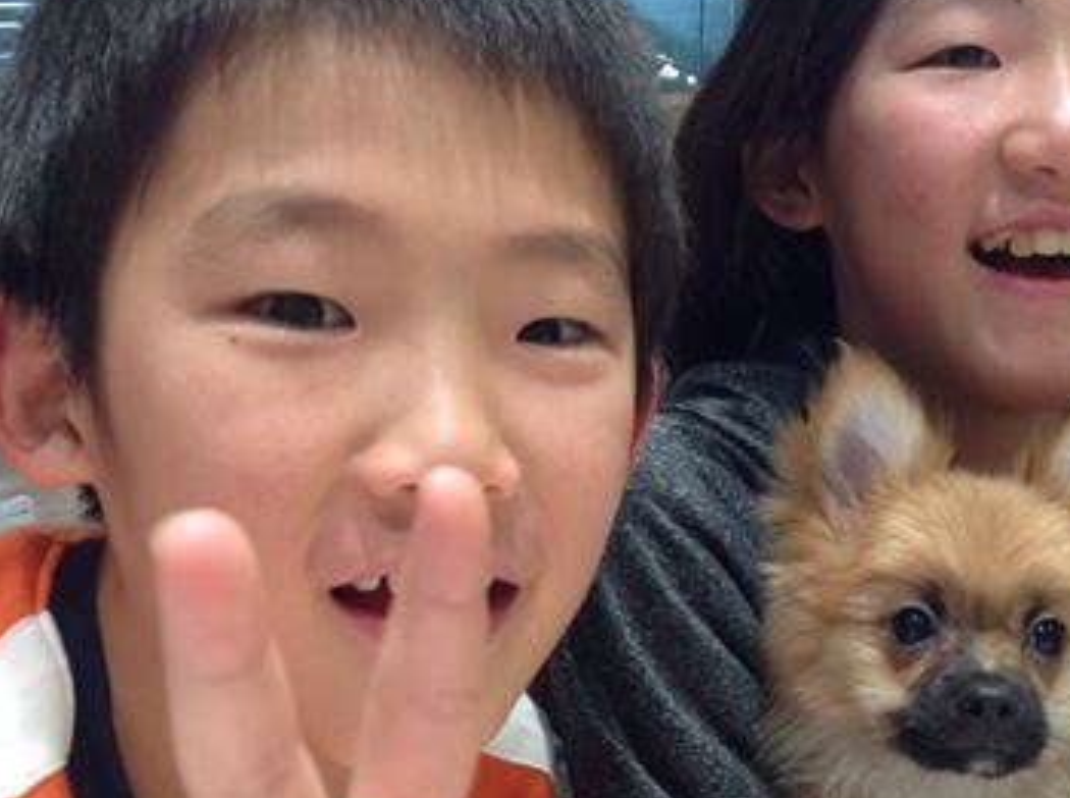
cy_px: 590
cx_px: 712
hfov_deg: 32.0
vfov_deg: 24.1
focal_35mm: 60
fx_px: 1851
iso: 64
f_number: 2.4
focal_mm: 4.28
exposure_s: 1/40
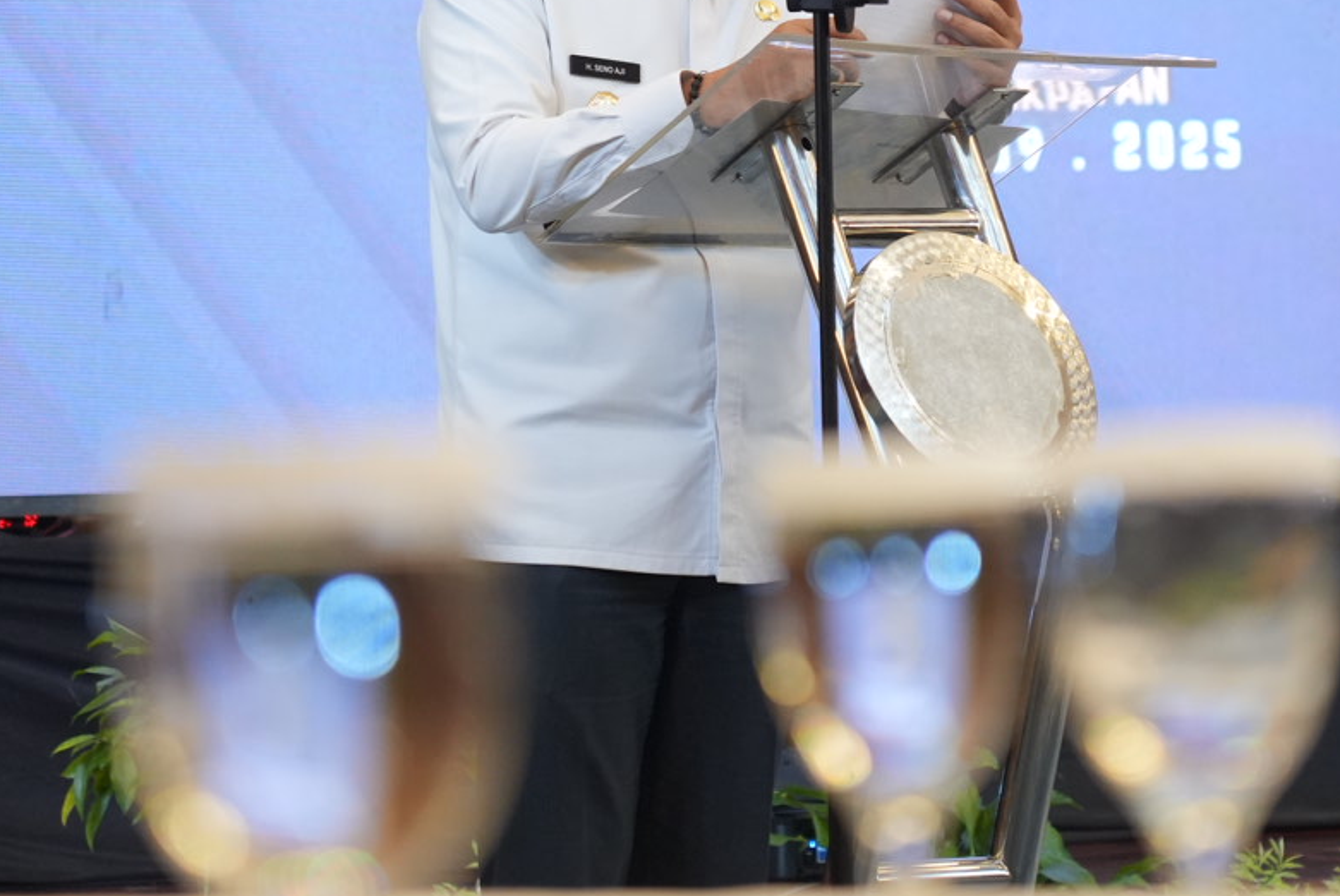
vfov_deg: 7.5
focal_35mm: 182
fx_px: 6779
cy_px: 22
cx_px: 774
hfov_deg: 11.3
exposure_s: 1/160
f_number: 4
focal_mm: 88
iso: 2500
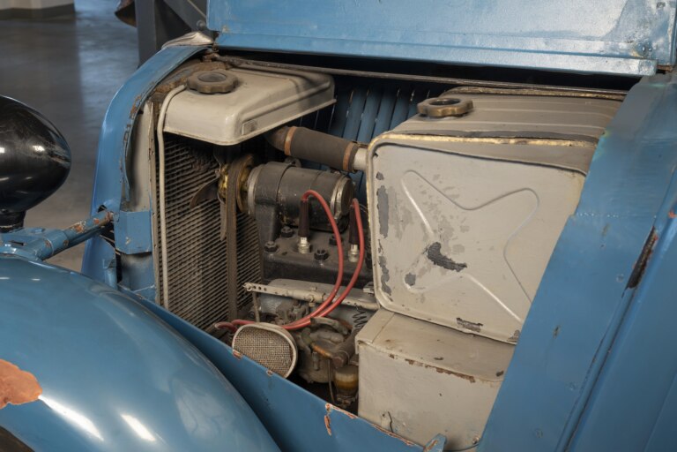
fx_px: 884
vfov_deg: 28.6
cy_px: 226
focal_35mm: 47
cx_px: 338
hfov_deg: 41.9
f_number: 10
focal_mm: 47
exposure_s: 6
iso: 100
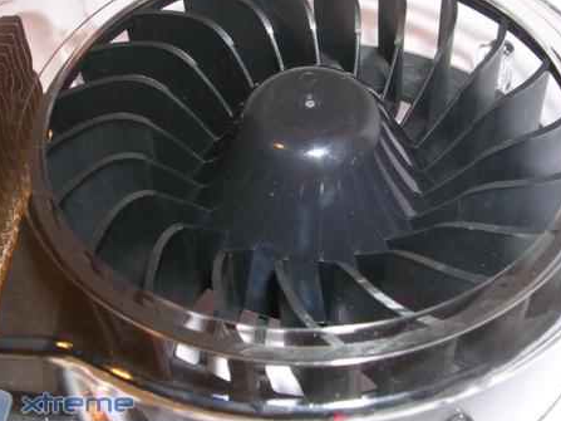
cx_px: 309
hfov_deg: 37.5
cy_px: 171
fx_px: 826
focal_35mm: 51
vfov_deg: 28.5
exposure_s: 1/60.1
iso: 50
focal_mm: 5.8
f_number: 5.6
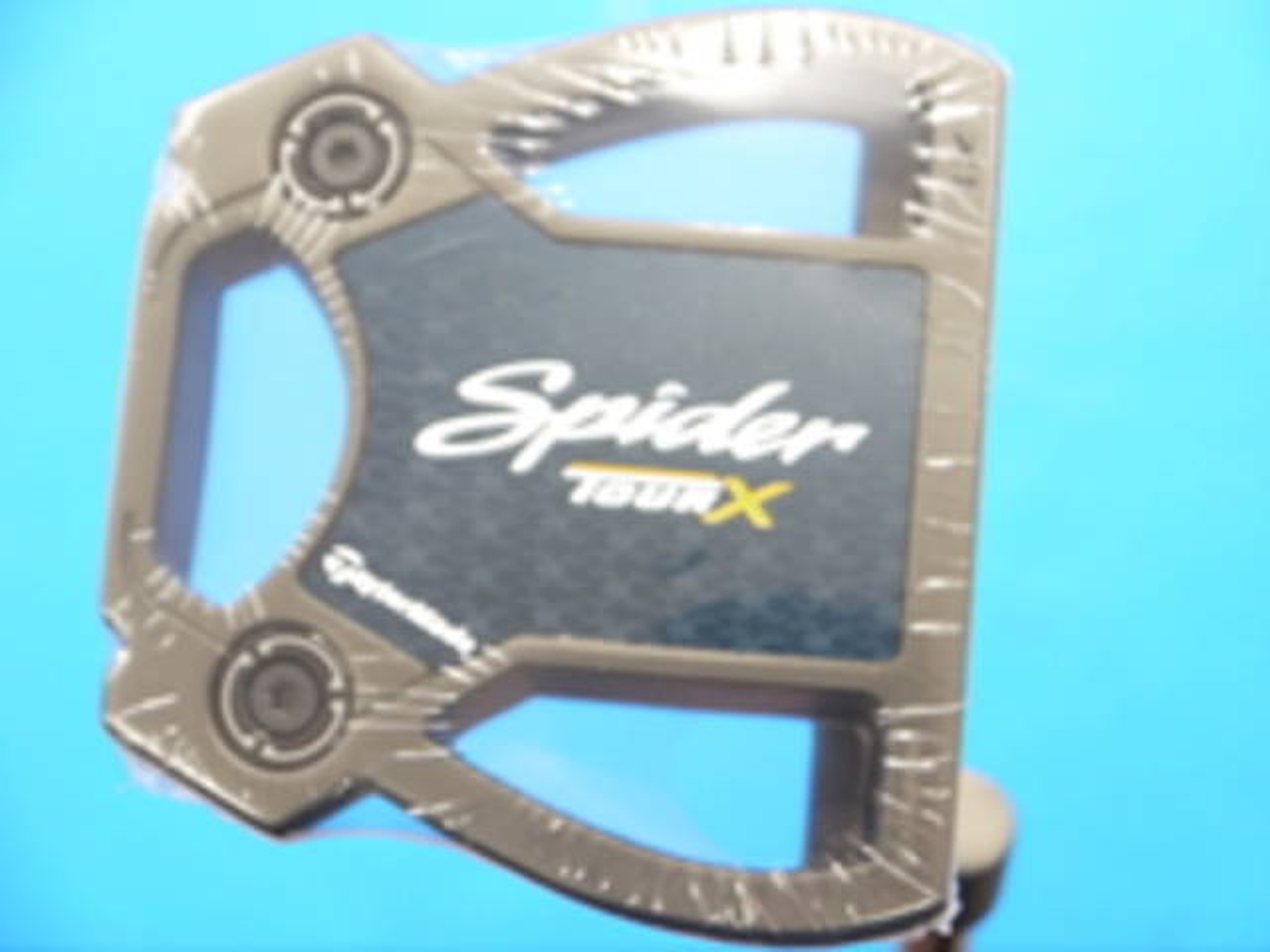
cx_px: 635
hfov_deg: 23.3
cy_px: 476
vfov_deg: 17.6
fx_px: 3082
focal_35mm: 84
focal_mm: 42
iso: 800
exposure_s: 1/40
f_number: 5.6
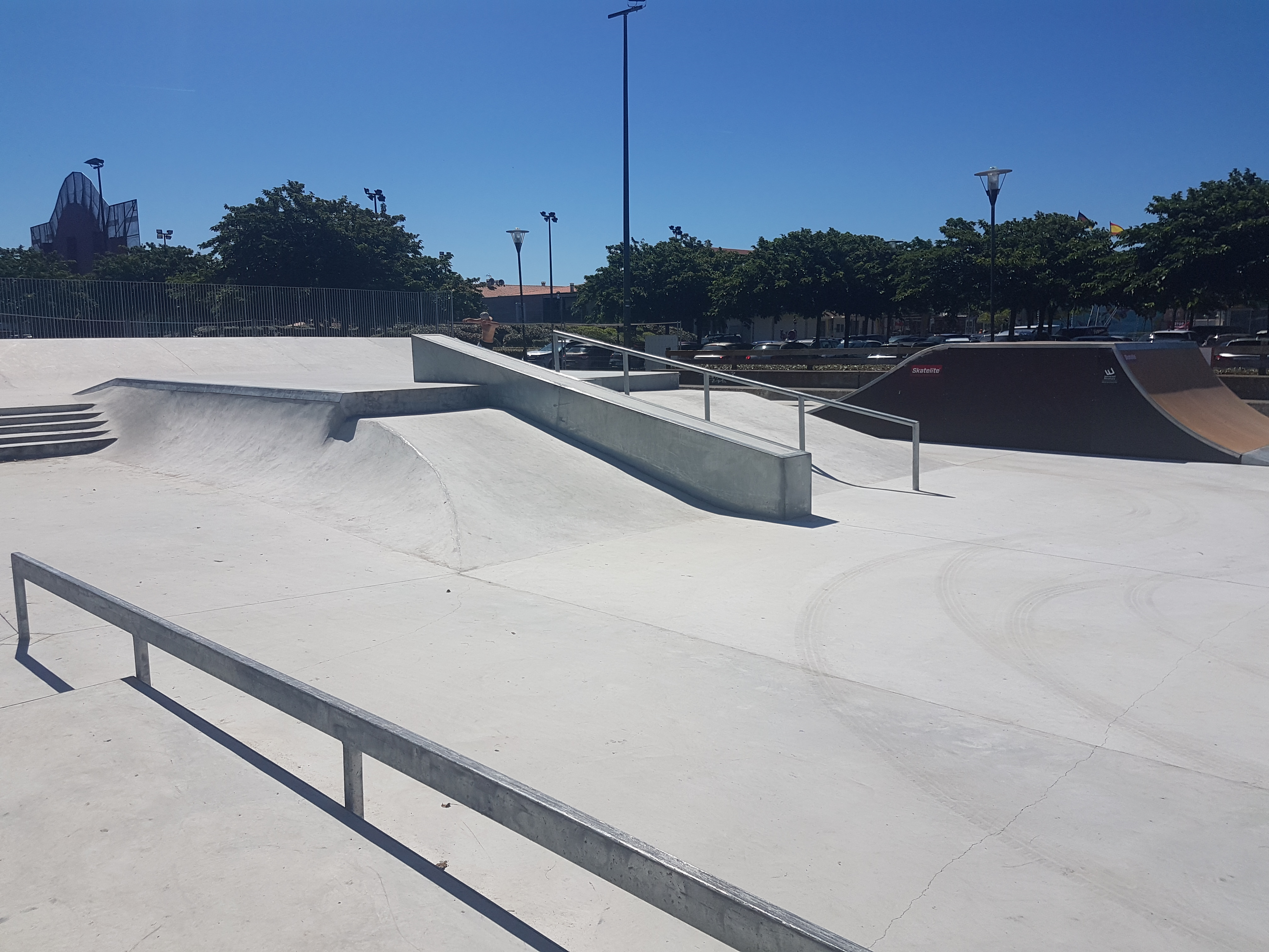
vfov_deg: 53.1
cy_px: 476
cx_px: 634
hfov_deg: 67.3
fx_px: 953
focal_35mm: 26
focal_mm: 4.2
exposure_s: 1/5312
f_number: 1.7
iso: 40
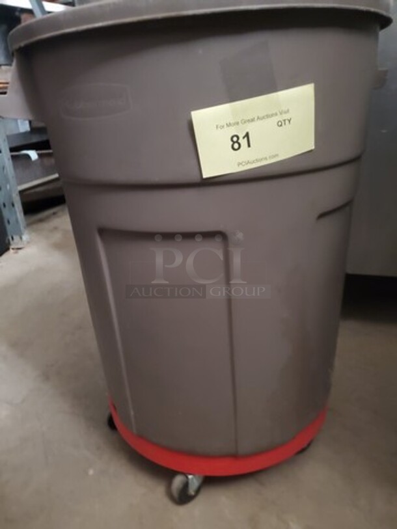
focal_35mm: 26
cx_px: 198
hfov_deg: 53.1
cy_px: 264
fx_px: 397
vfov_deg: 67.3
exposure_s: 1/10
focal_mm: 4.3
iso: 800
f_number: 1.5
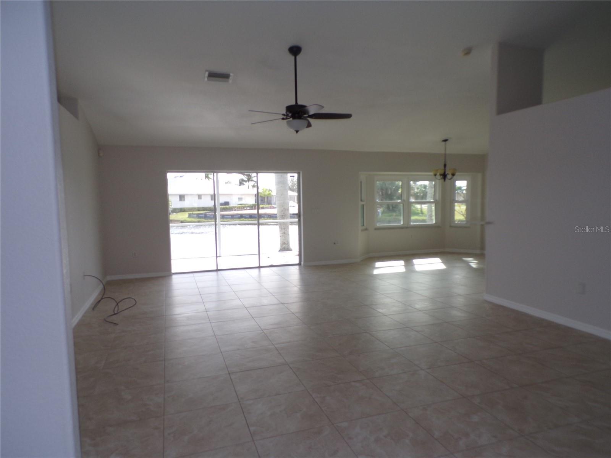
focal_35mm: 24
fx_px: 424
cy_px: 229
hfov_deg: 71.6
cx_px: 306
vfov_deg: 56.8
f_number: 4.3
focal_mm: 4.3
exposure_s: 1/85
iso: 80
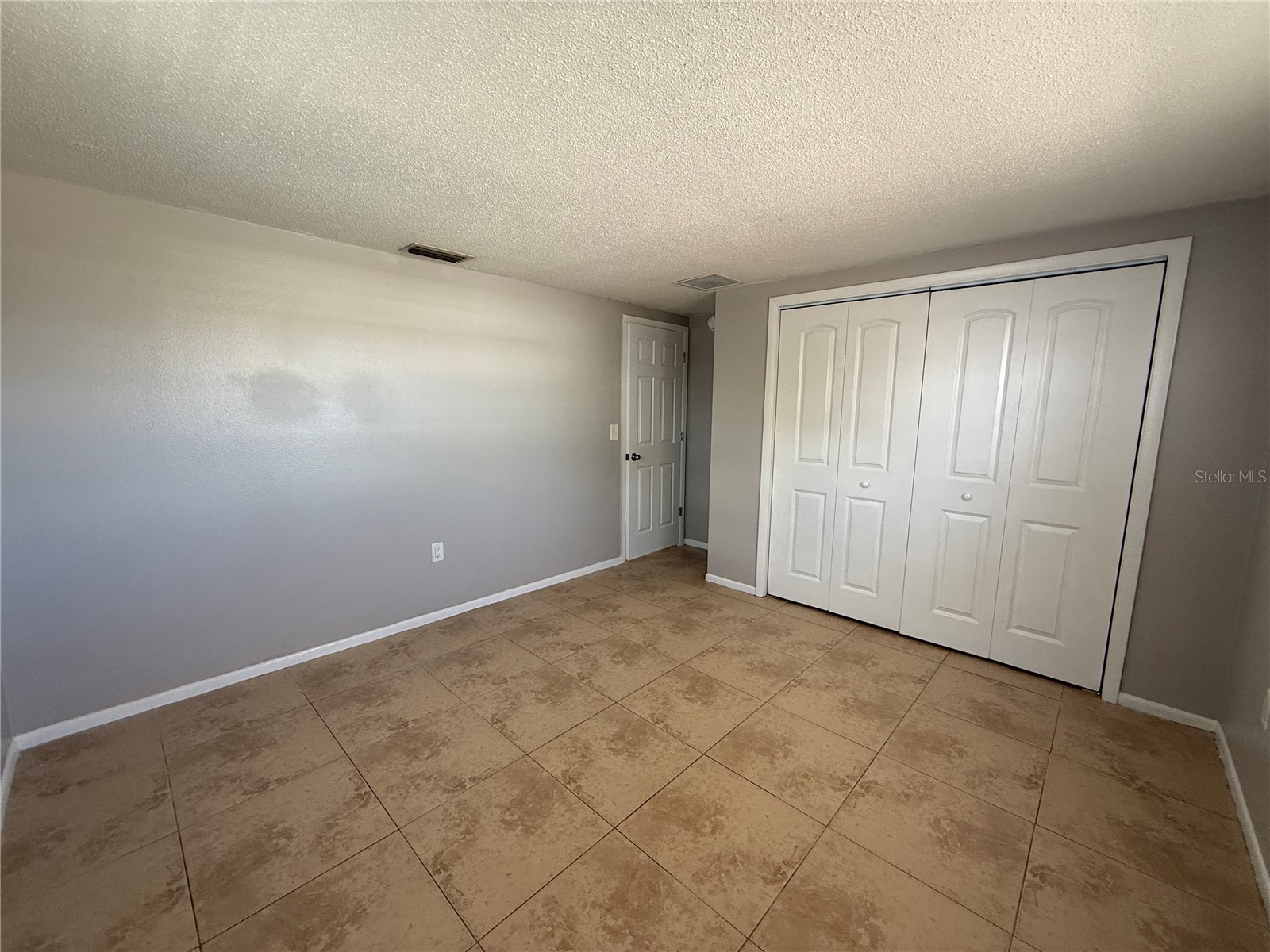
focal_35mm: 14
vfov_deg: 85.7
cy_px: 476
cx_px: 635
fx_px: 514
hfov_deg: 102.1
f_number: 2.2
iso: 160
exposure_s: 1/99
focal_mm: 2.22
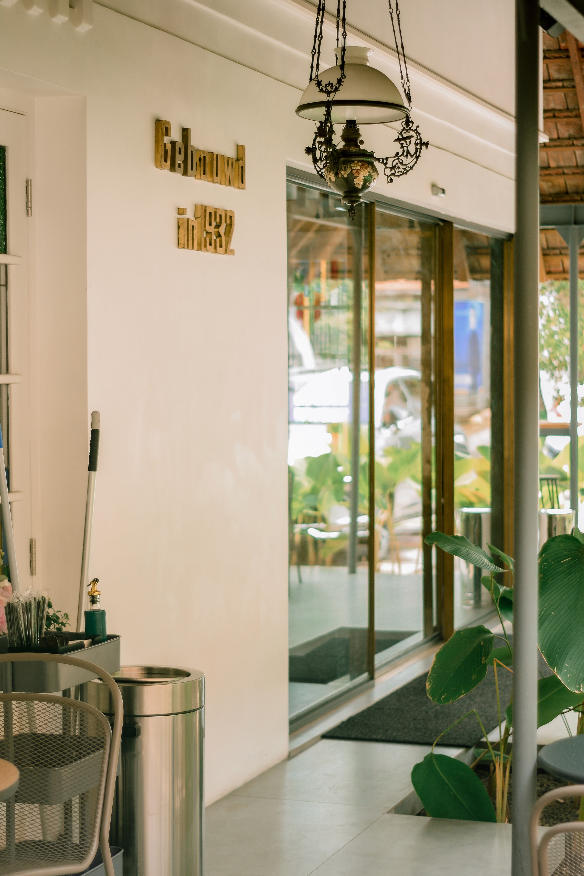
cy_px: 438
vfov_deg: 27.0
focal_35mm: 75
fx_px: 1825
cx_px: 292
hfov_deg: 18.2
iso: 100
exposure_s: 1/250
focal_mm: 50
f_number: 1.8
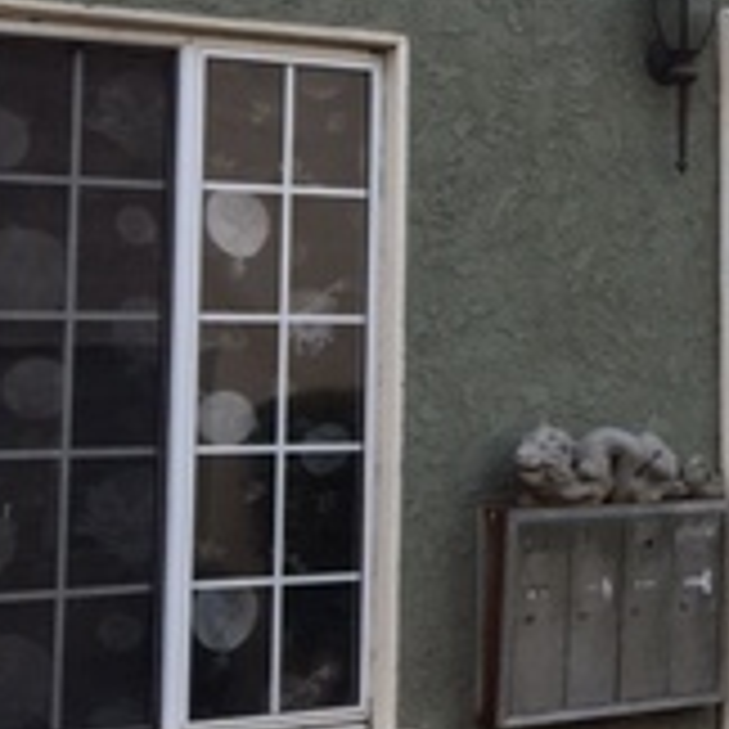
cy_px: 122
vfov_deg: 17.1
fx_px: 2406
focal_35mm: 101
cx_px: 1026
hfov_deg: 16.1
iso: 25
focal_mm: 4.15
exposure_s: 1/162
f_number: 2.2
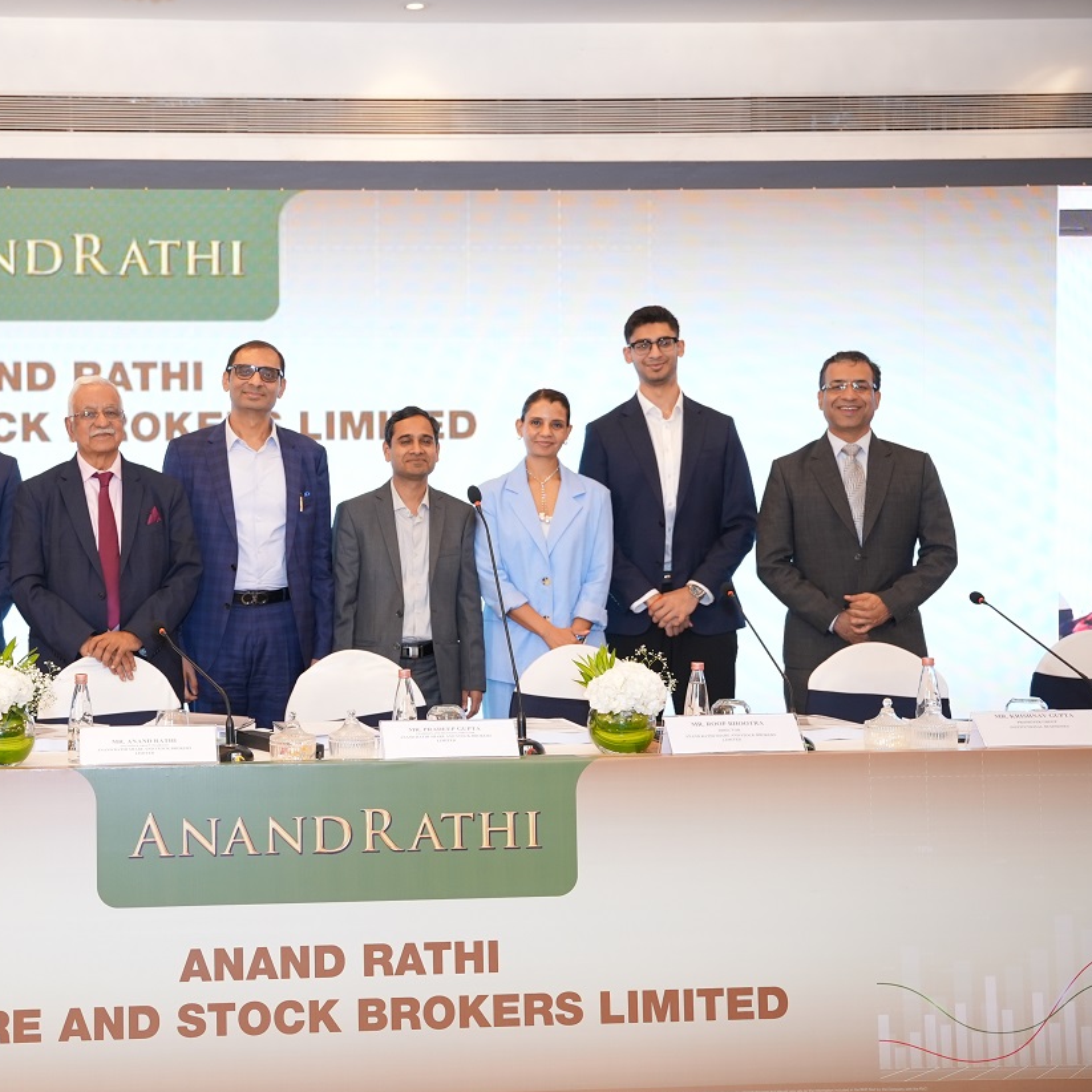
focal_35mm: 51
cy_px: 546
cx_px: 274
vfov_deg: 33.5
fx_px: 1817
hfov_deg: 32.8
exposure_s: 1/160
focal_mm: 39.7
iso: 1600
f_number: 3.5
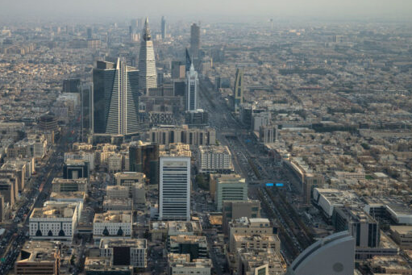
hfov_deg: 28.3
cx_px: 139
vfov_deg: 19.2
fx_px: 813
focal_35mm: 71
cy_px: 131
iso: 100
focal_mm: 49
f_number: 7.1
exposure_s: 1/320
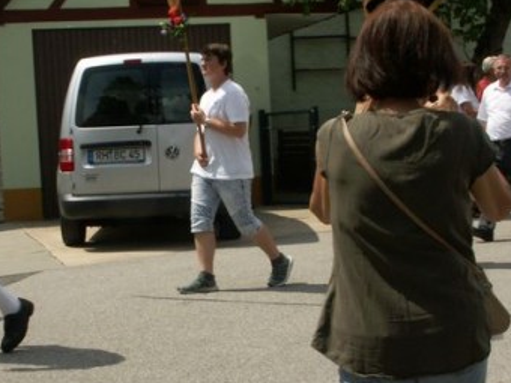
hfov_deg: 24.4
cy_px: 246
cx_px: 212
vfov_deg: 18.4
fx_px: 1181
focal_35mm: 80
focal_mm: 8.7
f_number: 8
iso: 64
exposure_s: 1/320
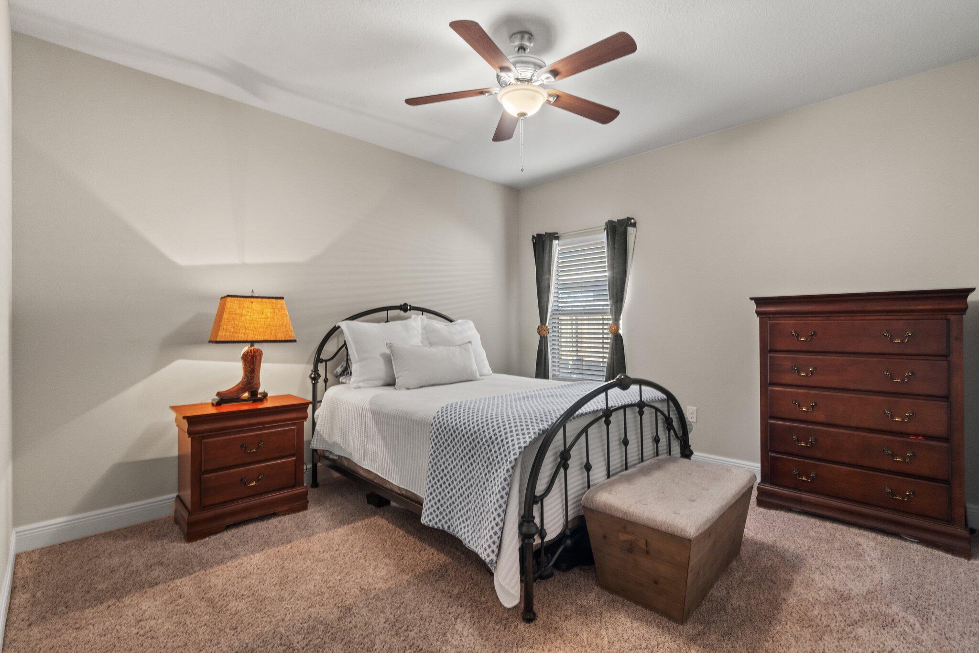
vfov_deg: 72.0
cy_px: 326
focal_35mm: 16
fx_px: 449
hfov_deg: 95.0
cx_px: 490
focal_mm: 11
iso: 400
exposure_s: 4
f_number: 9
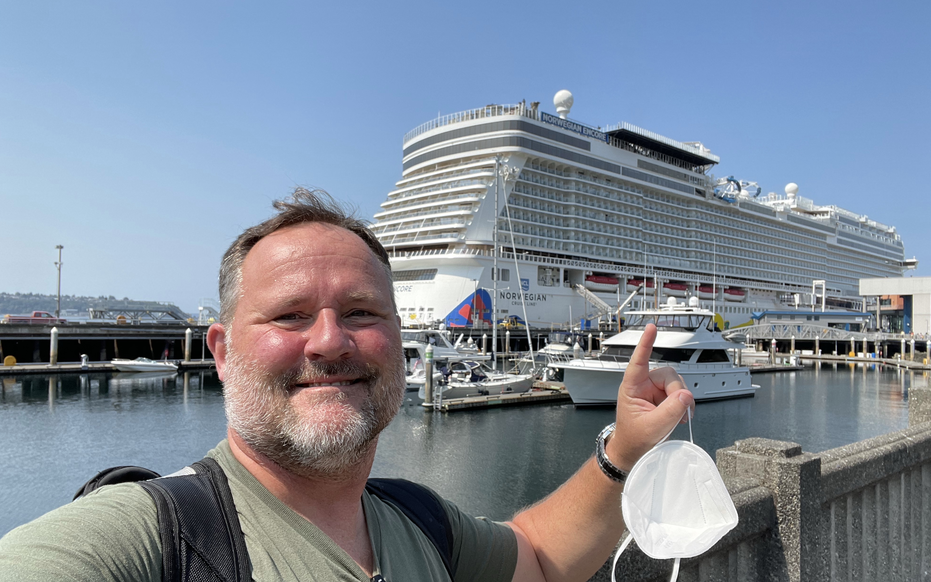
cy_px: 296
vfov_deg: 49.3
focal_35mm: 25
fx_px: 634
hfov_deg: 72.5
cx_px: 476
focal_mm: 2.71
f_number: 2.2
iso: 25
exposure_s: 1/1038
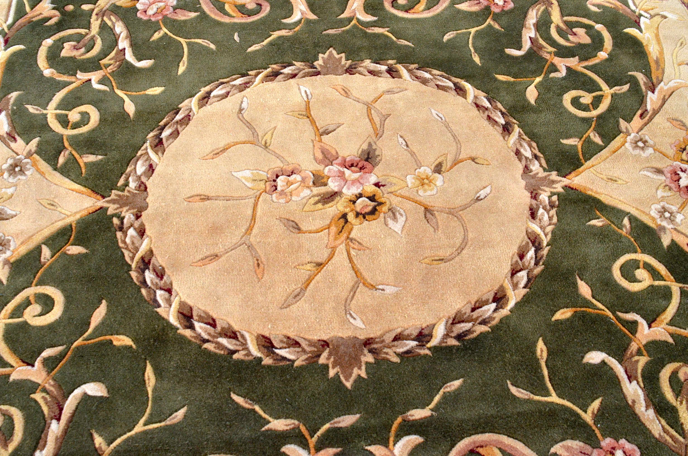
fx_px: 801
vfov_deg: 31.8
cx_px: 344
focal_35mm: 42
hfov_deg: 46.5
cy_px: 228
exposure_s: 1/320
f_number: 8
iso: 800
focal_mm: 28
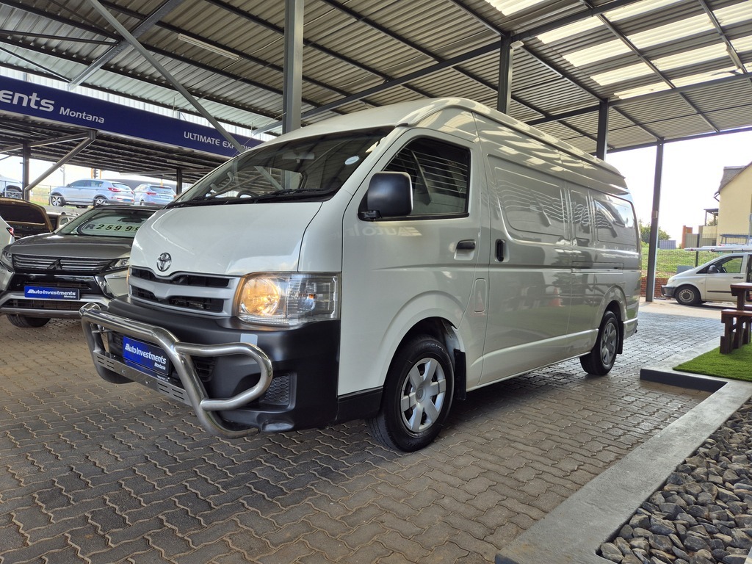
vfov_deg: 58.9
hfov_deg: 73.9
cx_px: 376
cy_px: 282
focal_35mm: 23
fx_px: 500
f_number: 1.8
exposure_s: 1/182
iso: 25
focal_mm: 5.4
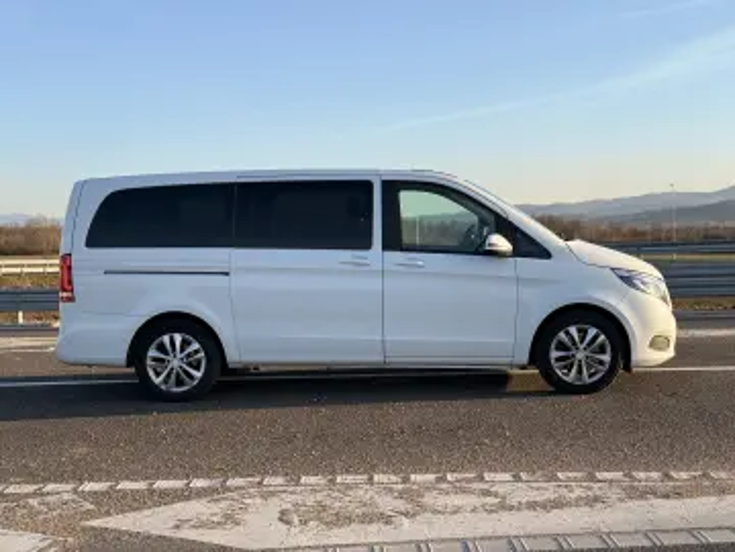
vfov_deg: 30.3
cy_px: 276
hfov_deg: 39.7
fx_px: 1019
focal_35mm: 48
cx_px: 368
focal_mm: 6.76
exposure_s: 1/2146
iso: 64
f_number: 1.78
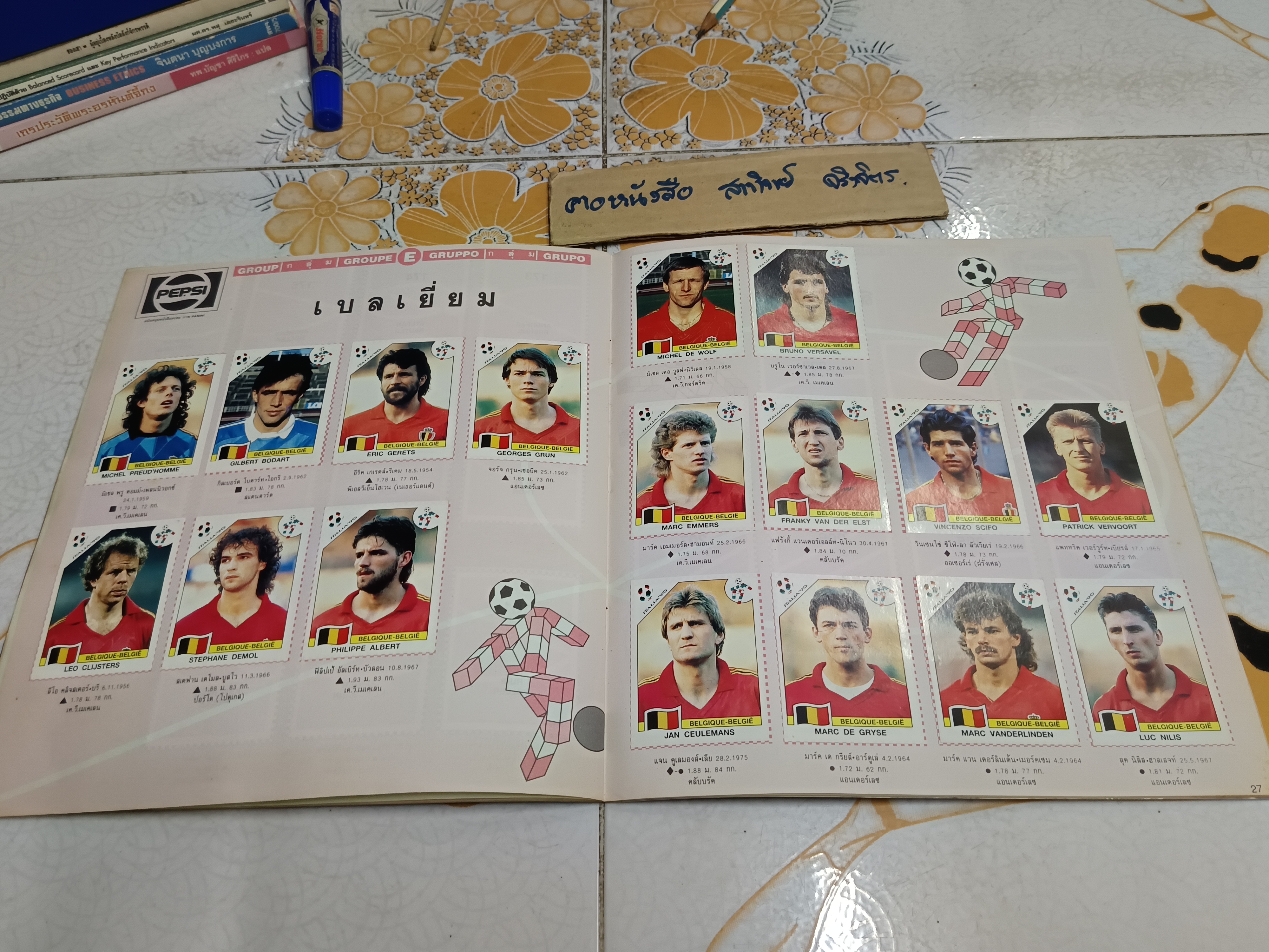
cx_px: 634
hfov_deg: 71.6
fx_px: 880
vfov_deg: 56.8
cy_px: 476
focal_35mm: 24
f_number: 1.7
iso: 998
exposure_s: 1/50
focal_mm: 5.31
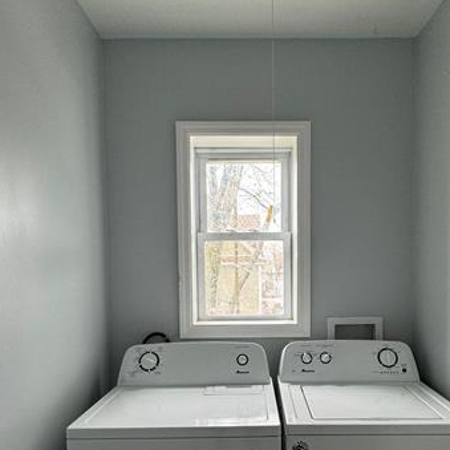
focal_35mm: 28
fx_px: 412
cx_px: 251
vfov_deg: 56.1
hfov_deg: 57.2
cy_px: 300
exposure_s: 1/99
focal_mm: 2.22
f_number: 2.2
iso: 125
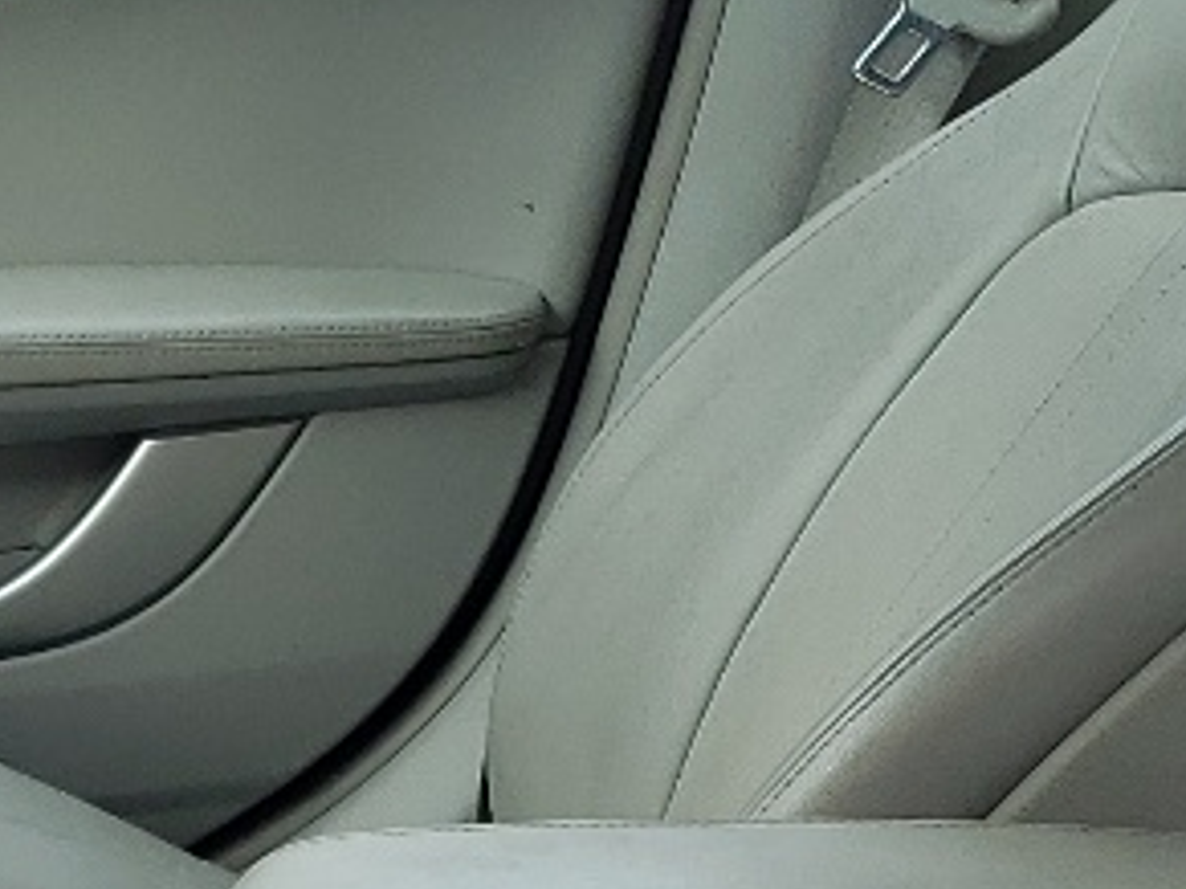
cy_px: 1219
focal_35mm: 143
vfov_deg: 10.1
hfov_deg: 13.4
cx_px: -314
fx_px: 4897
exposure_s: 1/278
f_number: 1.5
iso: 50
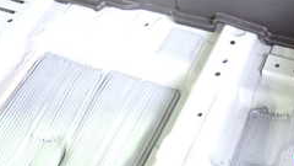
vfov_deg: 16.0
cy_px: -96
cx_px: 206
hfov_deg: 30.7
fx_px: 530
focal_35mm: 68
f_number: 2
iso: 800
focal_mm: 4.5
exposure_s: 1/13
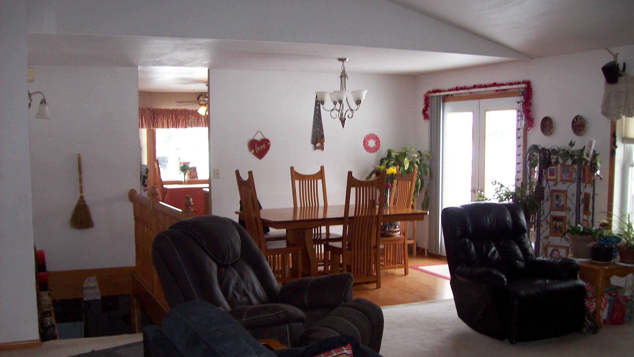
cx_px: 321
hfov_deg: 50.5
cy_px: 170
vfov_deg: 29.7
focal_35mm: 40
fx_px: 672
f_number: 2.7
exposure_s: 1/64
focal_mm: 6
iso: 80
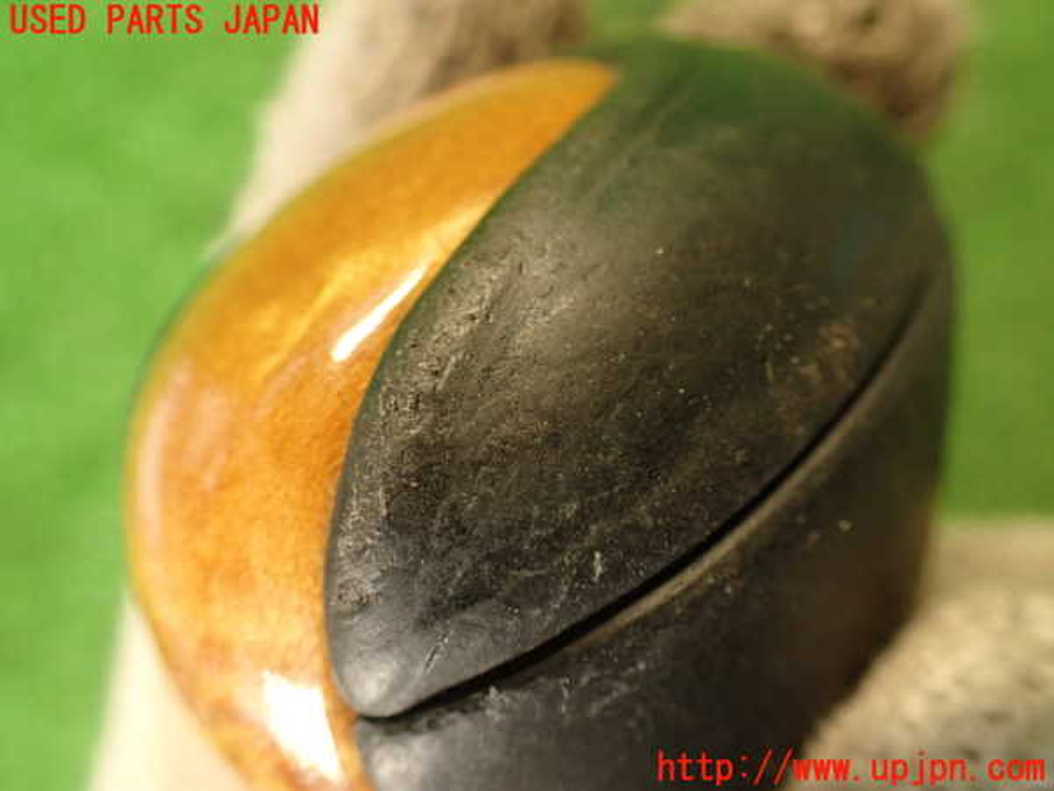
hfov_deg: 60.0
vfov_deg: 46.8
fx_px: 913
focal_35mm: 30
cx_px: 527
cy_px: 396
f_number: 2.3
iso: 400
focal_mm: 5.4
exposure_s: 1/30
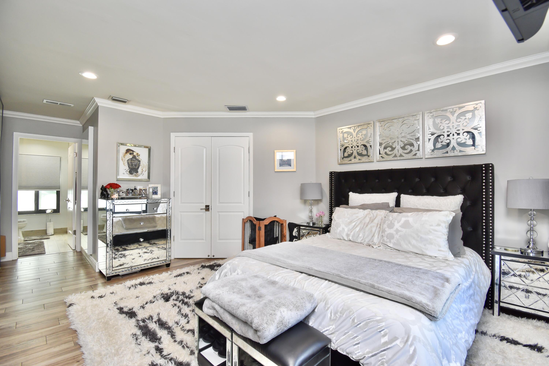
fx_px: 229
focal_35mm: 15
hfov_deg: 100.4
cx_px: 274
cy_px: 183
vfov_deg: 77.3
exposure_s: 1/80
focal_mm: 10
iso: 400
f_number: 5.6
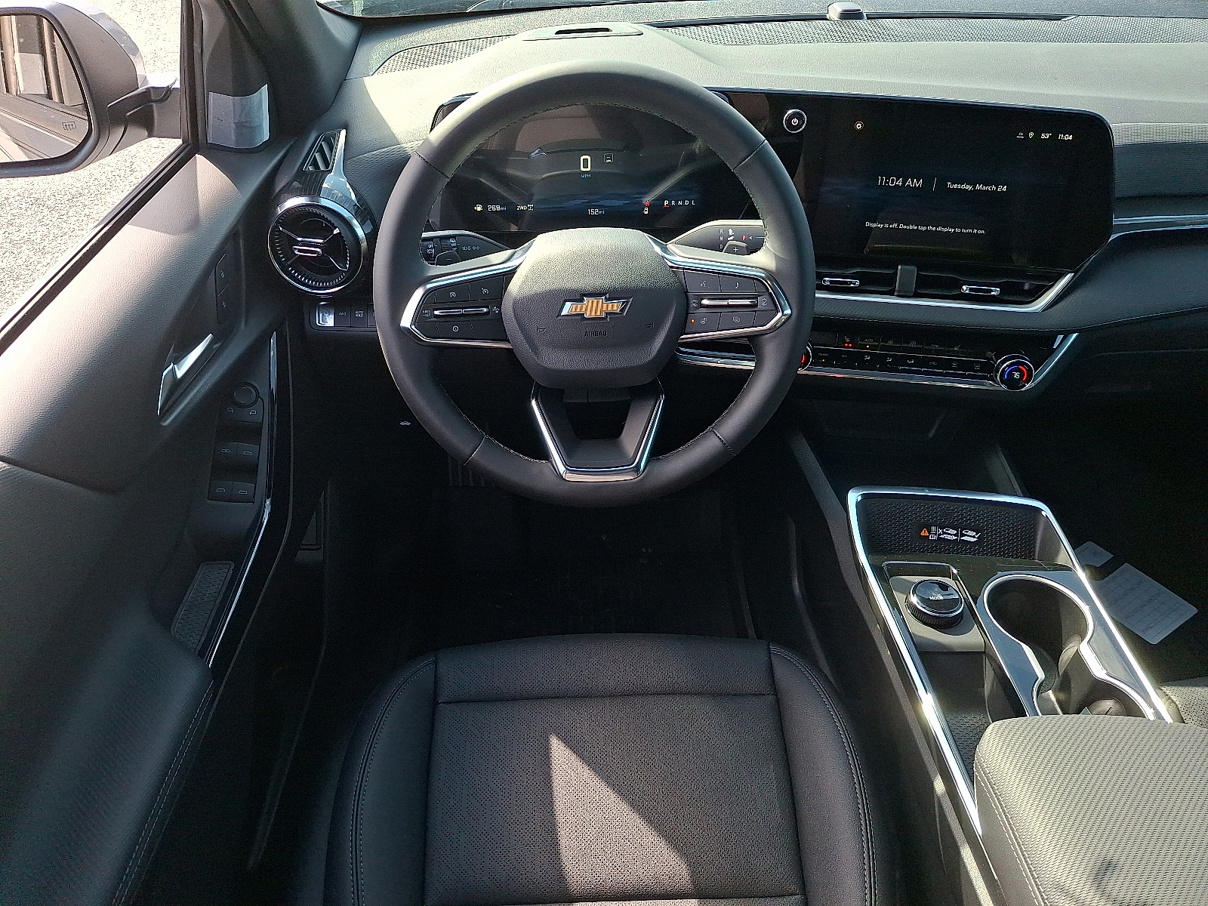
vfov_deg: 54.9
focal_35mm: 25
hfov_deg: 69.4
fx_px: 872
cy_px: 453
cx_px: 604
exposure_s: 1/270
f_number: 1.8
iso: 30
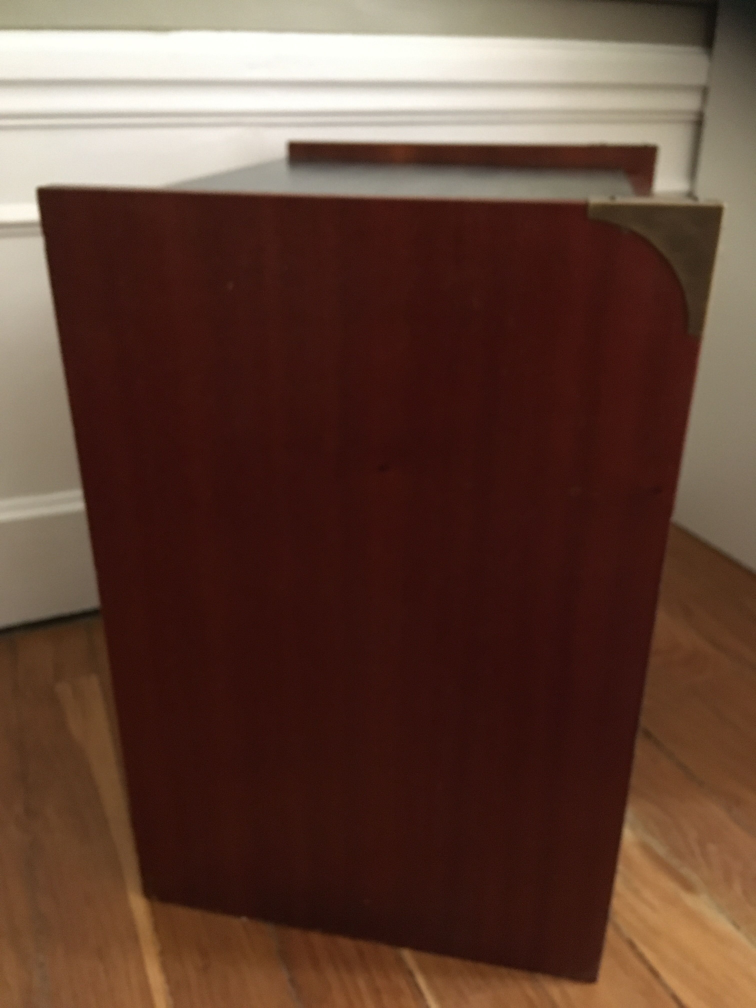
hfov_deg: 48.2
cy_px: 504
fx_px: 844
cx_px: 378
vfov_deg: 61.7
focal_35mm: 29
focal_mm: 4.15
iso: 640
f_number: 2.2
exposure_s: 1/17
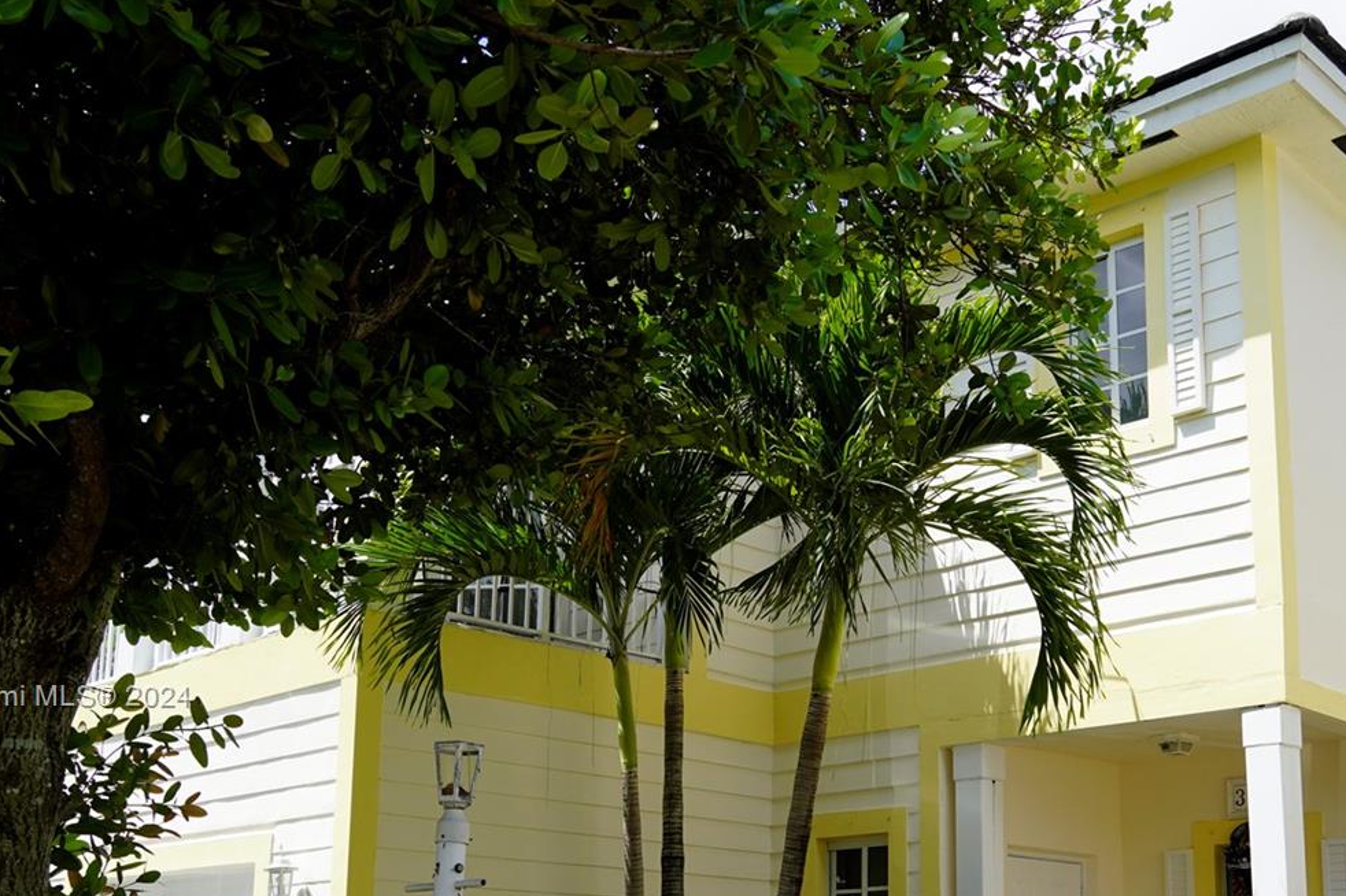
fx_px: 1644
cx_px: 848
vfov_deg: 29.9
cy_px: 699
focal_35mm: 44
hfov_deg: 44.1
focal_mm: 18
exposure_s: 1/500
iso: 100
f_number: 5
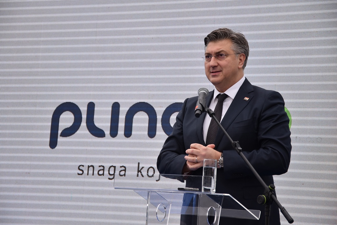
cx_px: 168
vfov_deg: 10.8
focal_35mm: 128
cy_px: 112
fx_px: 1194
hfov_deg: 16.1
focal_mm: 85
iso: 200
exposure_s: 1/250
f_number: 5.6
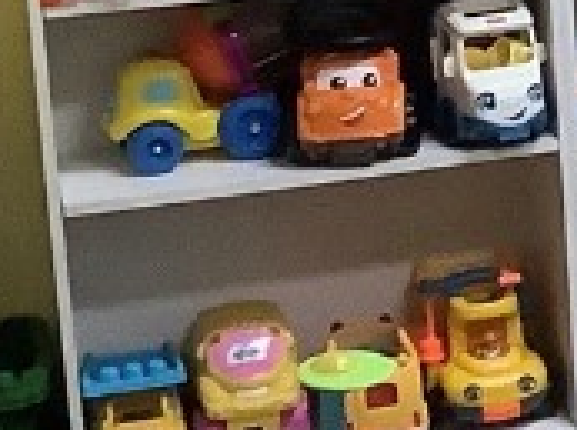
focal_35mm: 184
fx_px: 3061
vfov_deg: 8.0
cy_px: -97
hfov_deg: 9.6
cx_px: 1374
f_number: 2.4
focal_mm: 3.3
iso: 400
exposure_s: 1/40
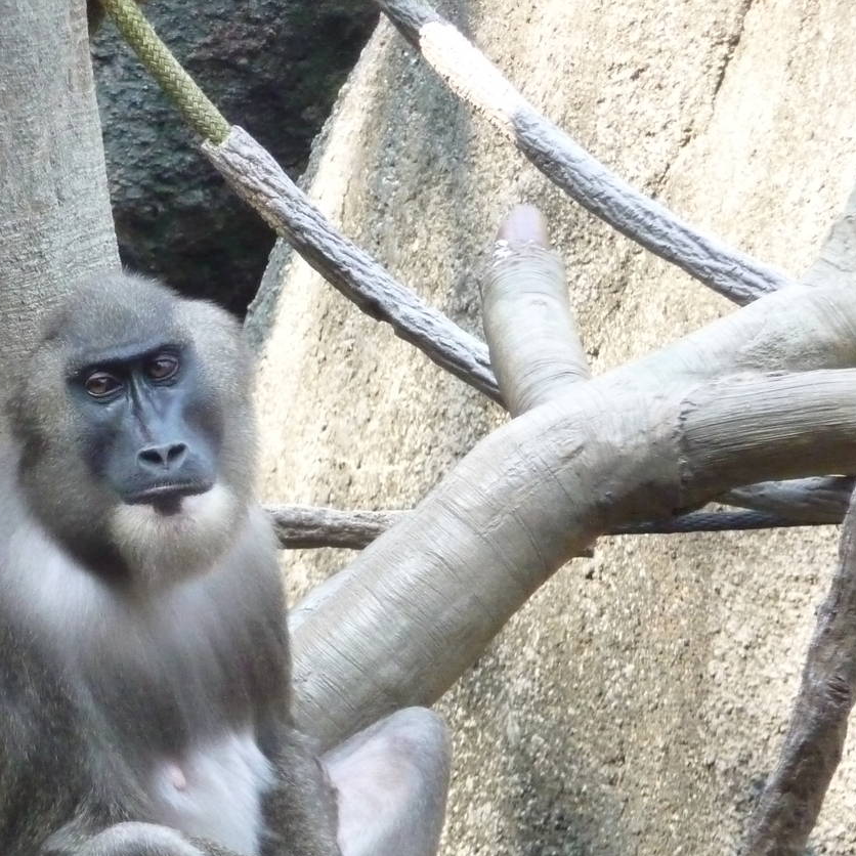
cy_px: 581
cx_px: 115
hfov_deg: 4.0
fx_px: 12114
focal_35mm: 433
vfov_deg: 4.0
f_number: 4.9
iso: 800
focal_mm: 44
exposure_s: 1/160
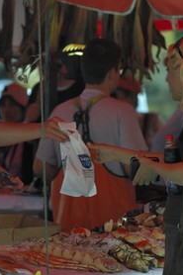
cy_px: 138
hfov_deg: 3.4
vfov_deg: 5.0
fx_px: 3122
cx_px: 56
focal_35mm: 409
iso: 100
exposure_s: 1/250
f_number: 3.5
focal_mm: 180
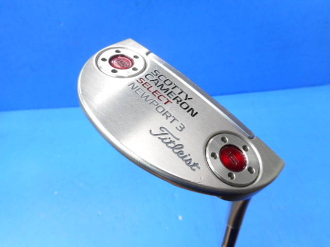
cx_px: 165
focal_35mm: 25
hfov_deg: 69.4
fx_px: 238
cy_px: 124
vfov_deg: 54.9
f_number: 3.7
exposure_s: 1/30
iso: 140
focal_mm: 4.5
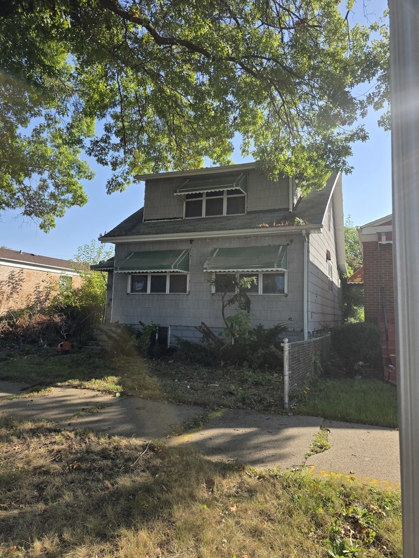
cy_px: 279
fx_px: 371
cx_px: 210
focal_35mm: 23
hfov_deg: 58.9
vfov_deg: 73.9
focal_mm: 6.3
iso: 80
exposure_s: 1/2897
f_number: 1.7
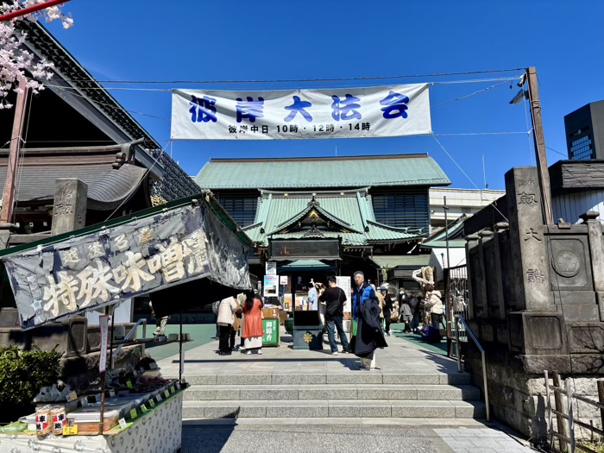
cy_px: 226
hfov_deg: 67.3
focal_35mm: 26
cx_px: 302
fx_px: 454
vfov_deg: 53.1
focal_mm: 5.96
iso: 50
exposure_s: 1/4630
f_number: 1.6
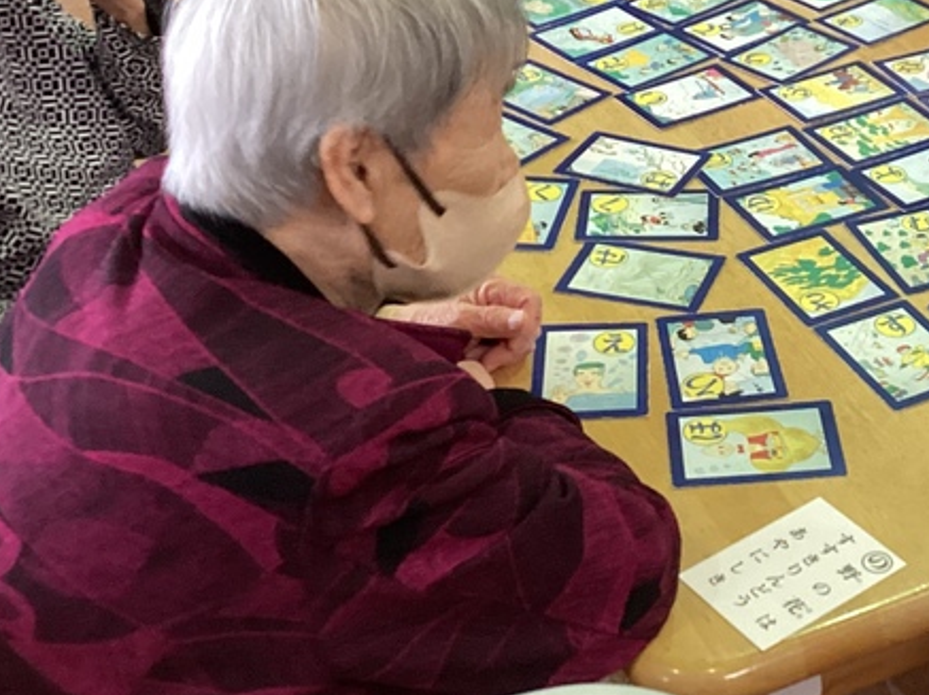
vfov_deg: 20.3
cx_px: 795
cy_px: 62
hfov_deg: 26.7
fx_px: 1904
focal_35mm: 71
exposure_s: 1/50
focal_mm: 3.3
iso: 200
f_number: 2.4
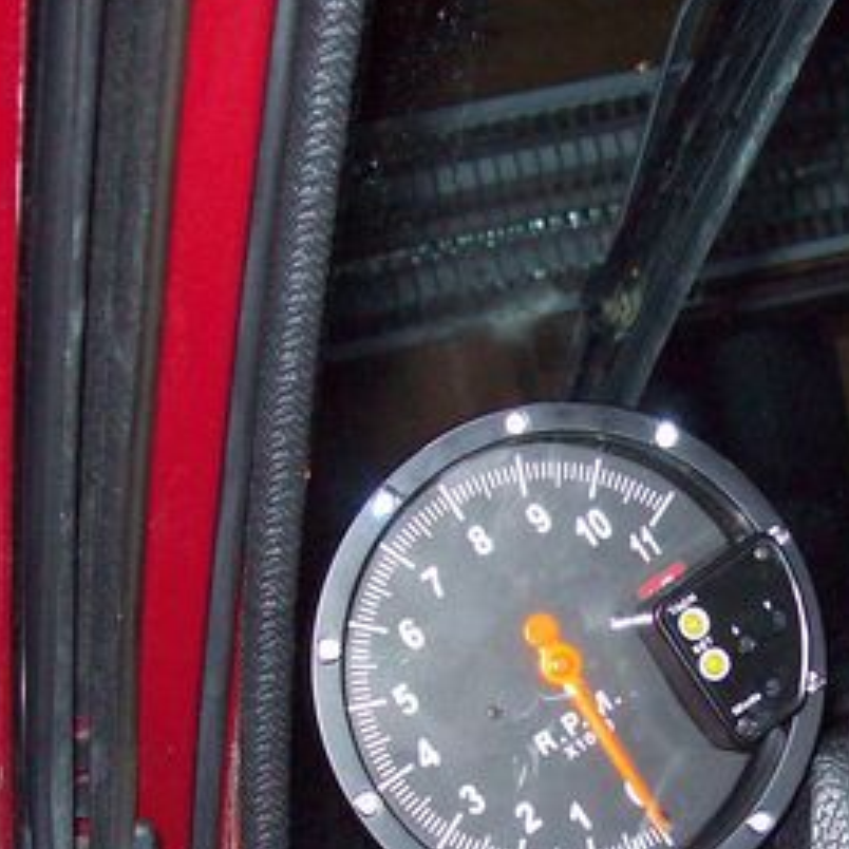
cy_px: 716
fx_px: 2109
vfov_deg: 22.4
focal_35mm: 76
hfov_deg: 22.4
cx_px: 691
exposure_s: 1/64
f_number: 2.7
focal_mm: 6
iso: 200
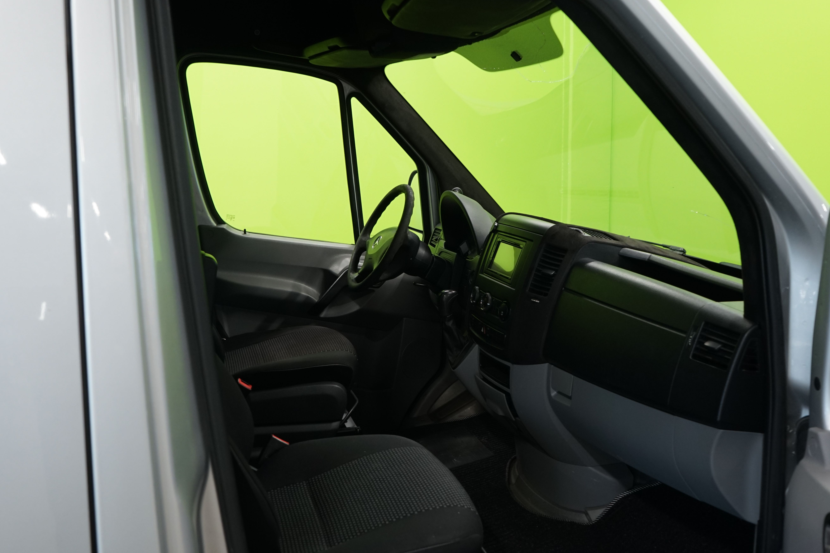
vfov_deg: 41.1
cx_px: 409
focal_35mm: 32
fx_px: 738
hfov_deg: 58.7
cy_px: 247
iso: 800
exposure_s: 1/30
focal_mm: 28
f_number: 5.6
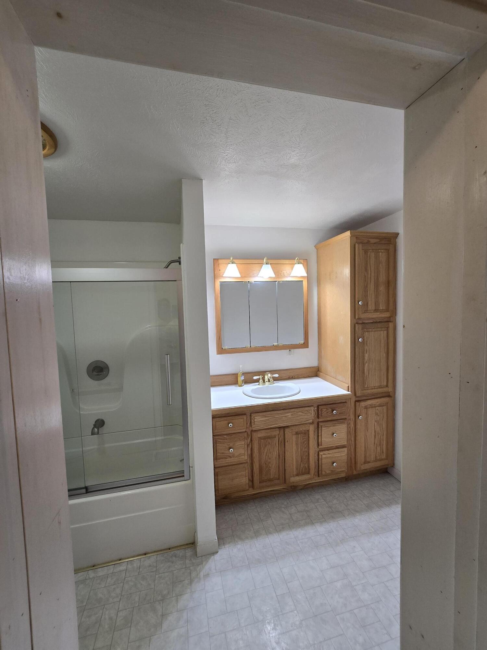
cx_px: 244
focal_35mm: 13
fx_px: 244
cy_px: 325
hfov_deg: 89.9
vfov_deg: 106.2
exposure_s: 1/60
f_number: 2.2
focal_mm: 2.2
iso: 125
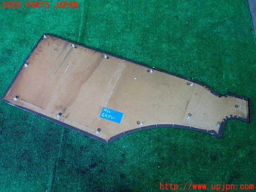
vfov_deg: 46.8
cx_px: 128
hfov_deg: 60.0
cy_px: 96
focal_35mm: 30
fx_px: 222
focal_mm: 5.4
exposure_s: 1/30
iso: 640
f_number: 2.3
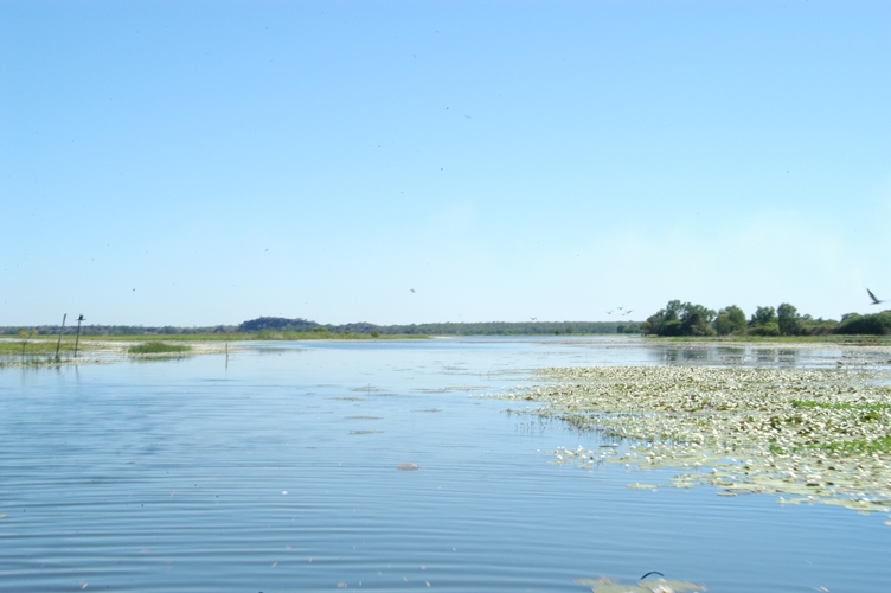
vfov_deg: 21.5
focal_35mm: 63
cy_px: 296
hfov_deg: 31.9
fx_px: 1558
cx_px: 446
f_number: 27
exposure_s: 1/30
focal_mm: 42
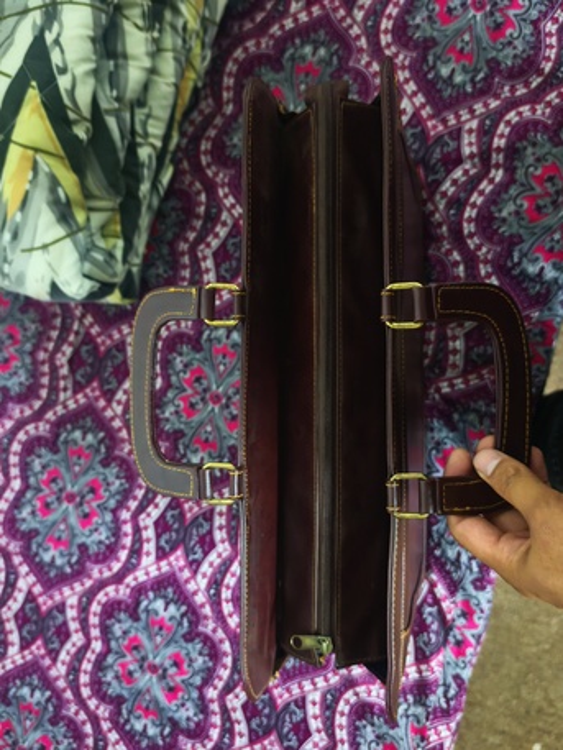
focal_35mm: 27
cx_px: 282
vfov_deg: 65.3
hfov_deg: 51.4
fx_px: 585
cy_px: 375
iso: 2000
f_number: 1.4
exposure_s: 1/20
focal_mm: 6.83
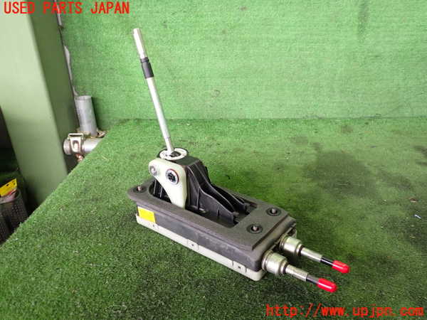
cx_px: 214
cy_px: 160
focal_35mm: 30
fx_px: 370
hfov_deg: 60.0
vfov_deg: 46.8
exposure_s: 1/30
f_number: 2.3
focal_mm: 5.4
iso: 200
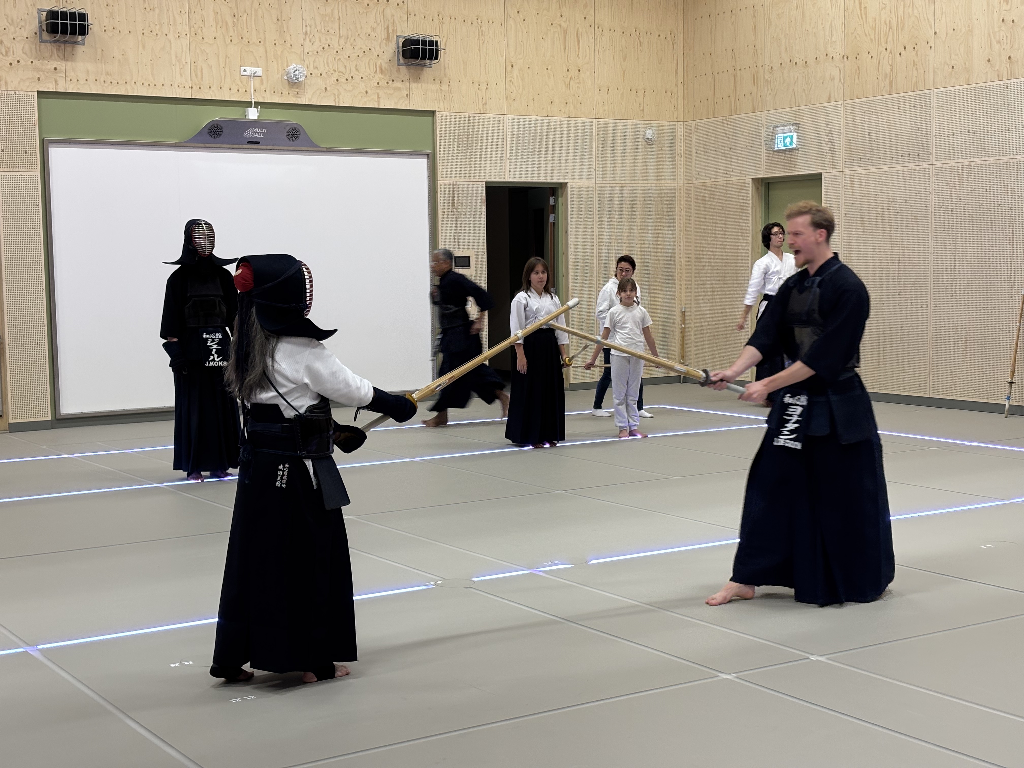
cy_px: 384
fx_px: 1538
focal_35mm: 52
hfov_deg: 36.8
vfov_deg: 28.0
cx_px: 512
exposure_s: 1/55
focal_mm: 5.96
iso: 64
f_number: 1.6
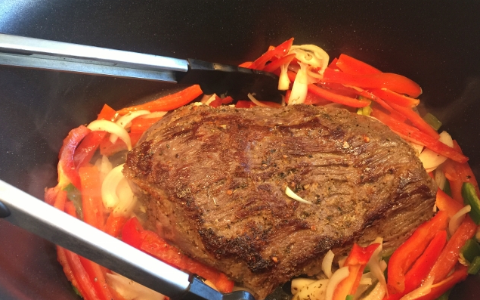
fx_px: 406
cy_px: 162
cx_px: 240
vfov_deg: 40.6
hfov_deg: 61.2
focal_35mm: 31
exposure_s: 1/15
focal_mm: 4.15
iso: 64
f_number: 2.2
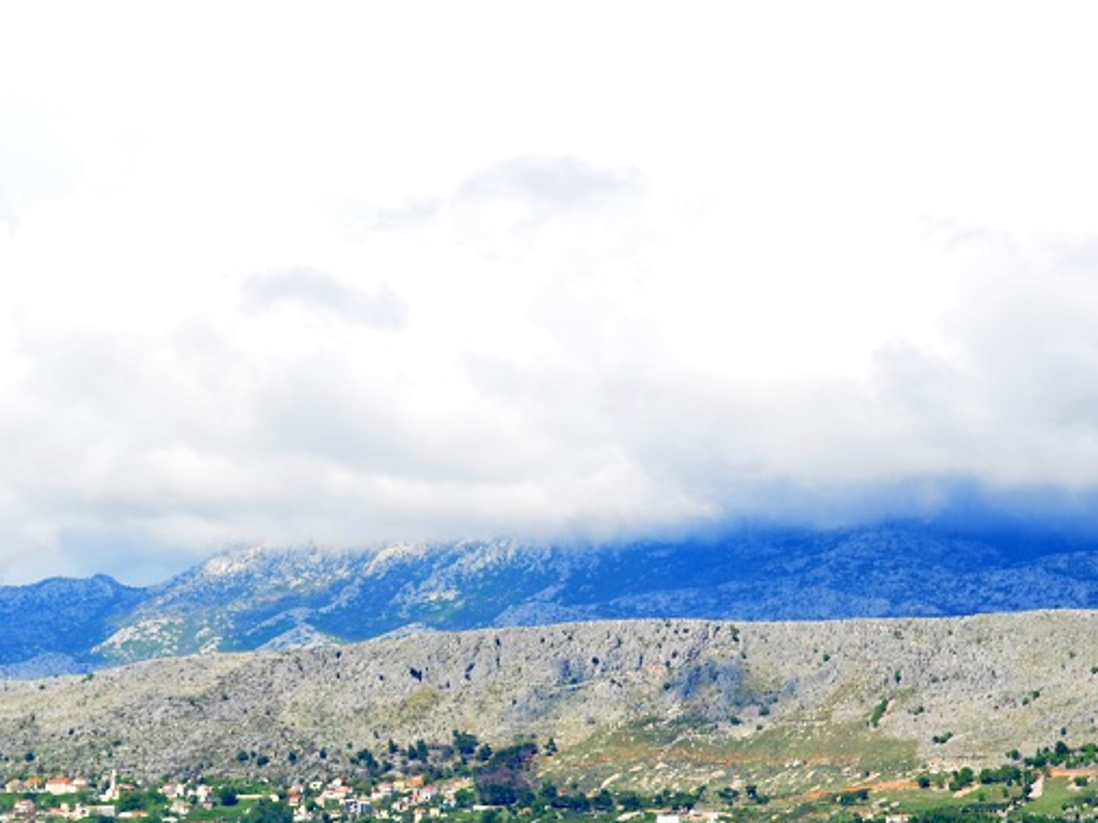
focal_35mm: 198
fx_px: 6280
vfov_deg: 7.5
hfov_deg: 10.0
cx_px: 219
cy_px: 511
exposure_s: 1/320
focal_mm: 70
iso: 100
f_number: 5.6
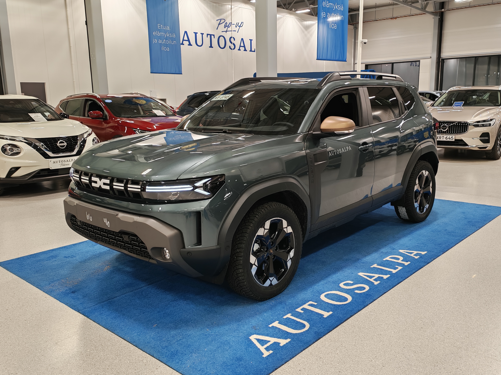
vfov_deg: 42.9
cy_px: 188
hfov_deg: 55.4
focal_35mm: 33
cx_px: 250
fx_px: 478
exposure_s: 1/100
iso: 250
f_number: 1.9
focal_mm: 6.12
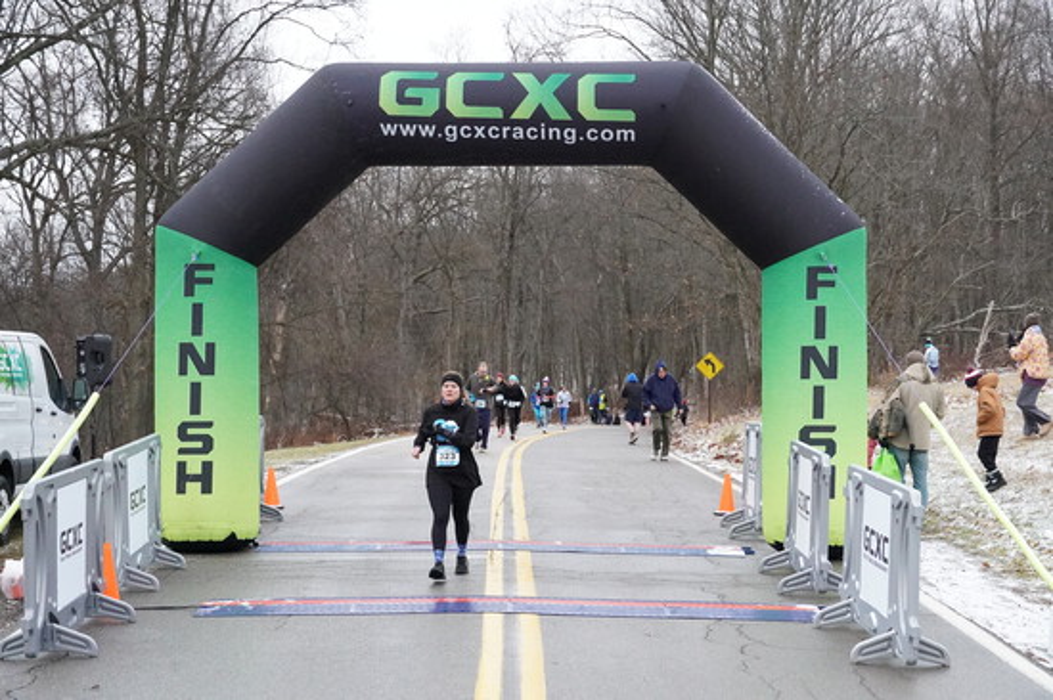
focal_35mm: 66
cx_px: 526
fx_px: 1929
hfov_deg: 30.5
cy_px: 350
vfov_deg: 20.6
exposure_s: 1/2500
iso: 8000
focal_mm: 44
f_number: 5.6
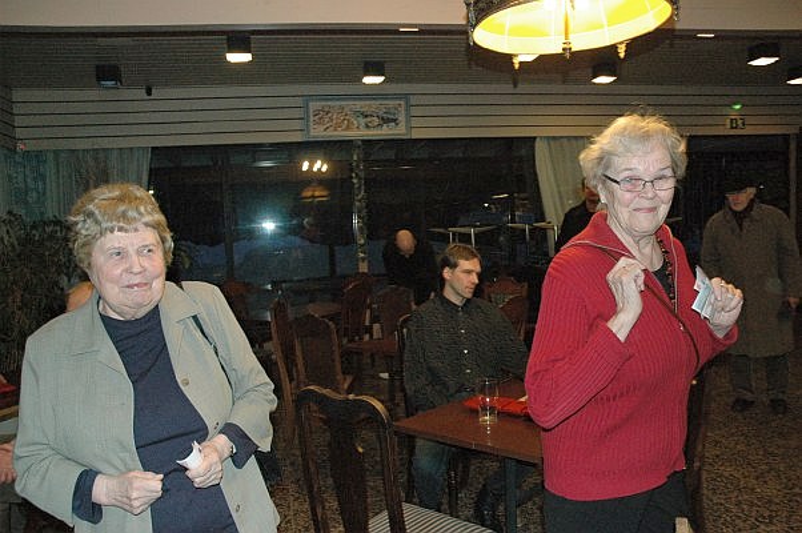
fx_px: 601
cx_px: 401
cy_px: 266
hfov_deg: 67.4
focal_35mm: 27
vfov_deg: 47.8
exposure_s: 1/60
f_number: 5
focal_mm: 18
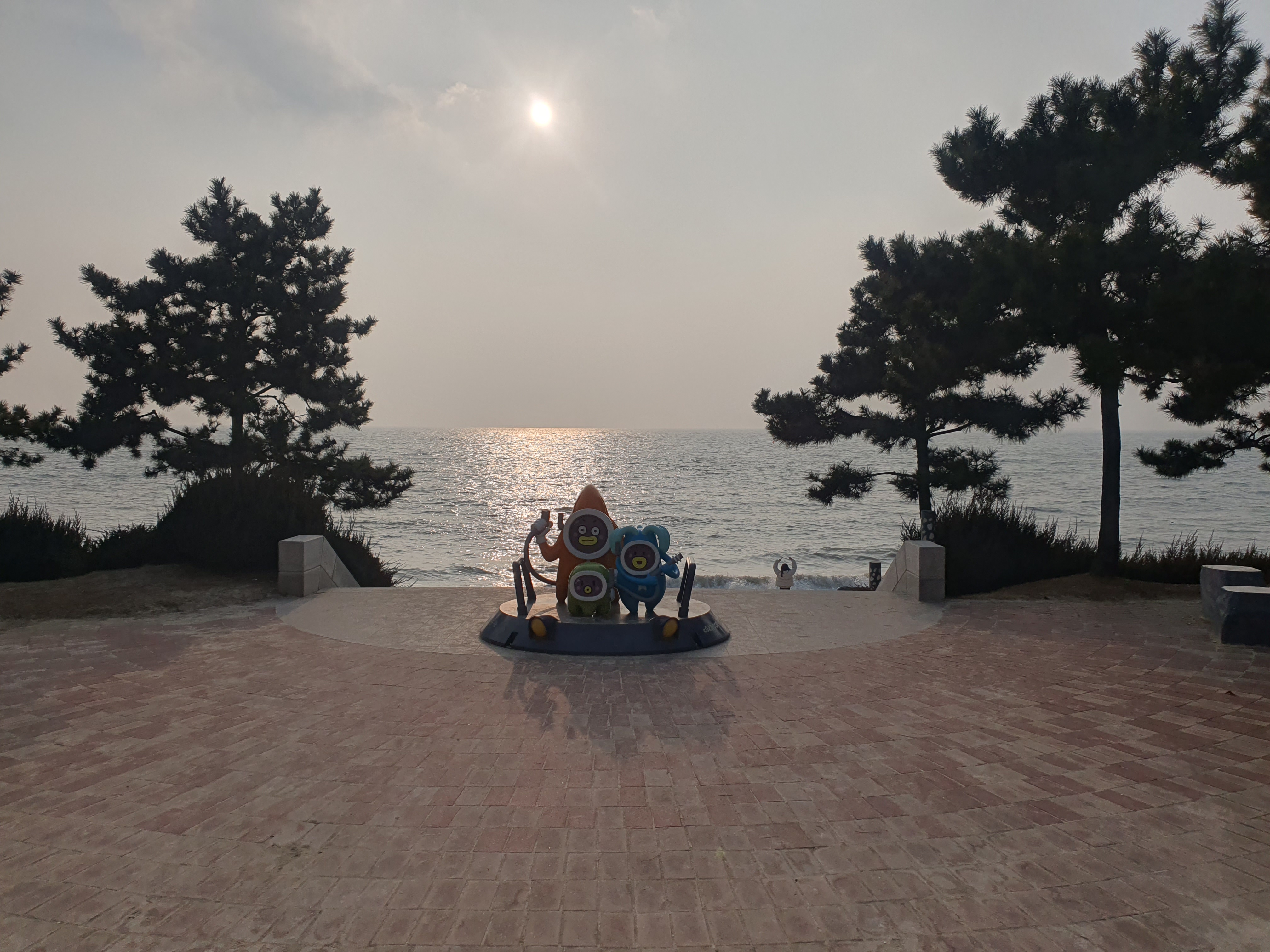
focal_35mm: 26
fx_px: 954
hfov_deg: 67.3
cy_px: 476
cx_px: 635
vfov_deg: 53.1
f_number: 2.4
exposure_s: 1/6016
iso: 50
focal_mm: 4.3
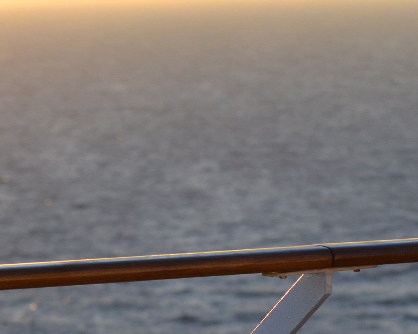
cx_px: 378
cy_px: 33
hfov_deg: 8.6
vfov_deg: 6.9
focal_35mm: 224
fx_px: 2771
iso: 400
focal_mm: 70
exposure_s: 1/400
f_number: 5.6
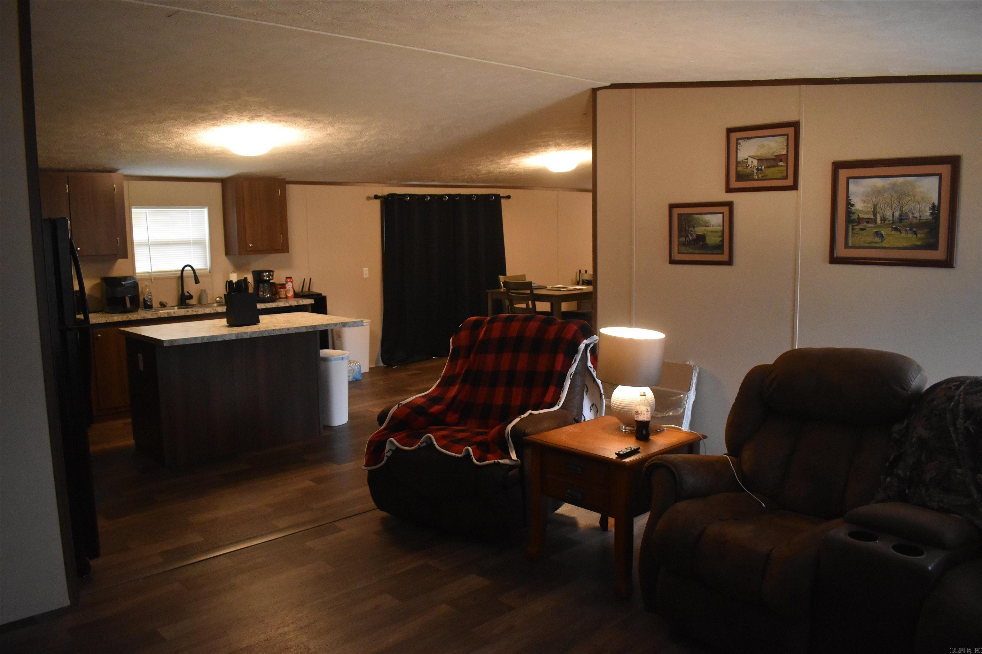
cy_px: 327
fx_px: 736
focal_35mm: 27
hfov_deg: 67.4
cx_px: 491
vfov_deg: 47.9
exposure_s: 1/125
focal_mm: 18
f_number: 3.5
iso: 2800
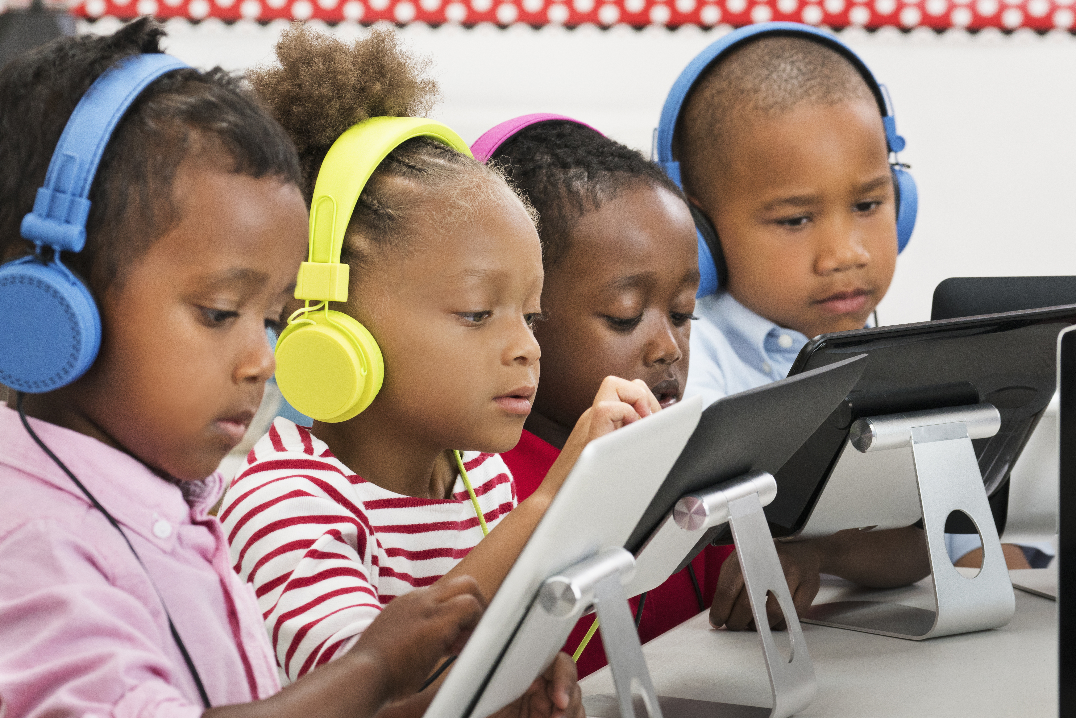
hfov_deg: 10.3
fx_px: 5949
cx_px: 538
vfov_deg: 6.9
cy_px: 359
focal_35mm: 199
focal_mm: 133
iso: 2000
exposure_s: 1/250
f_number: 8
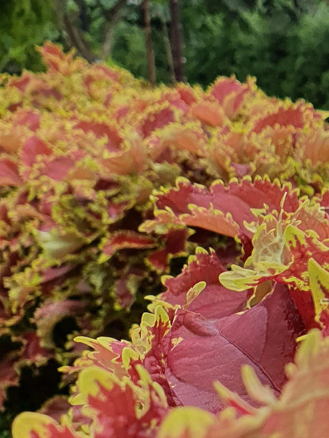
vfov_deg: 25.6
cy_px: 262
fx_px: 962
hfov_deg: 17.9
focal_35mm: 76
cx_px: 454
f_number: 2.4
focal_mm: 4.32
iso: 50
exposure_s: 1/1116
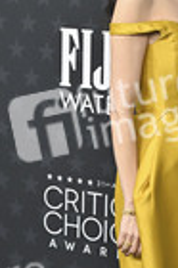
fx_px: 1212
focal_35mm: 163
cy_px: 212
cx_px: 163
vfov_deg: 12.6
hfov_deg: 8.4
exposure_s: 1/320
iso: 1250
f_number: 5.6
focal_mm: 38
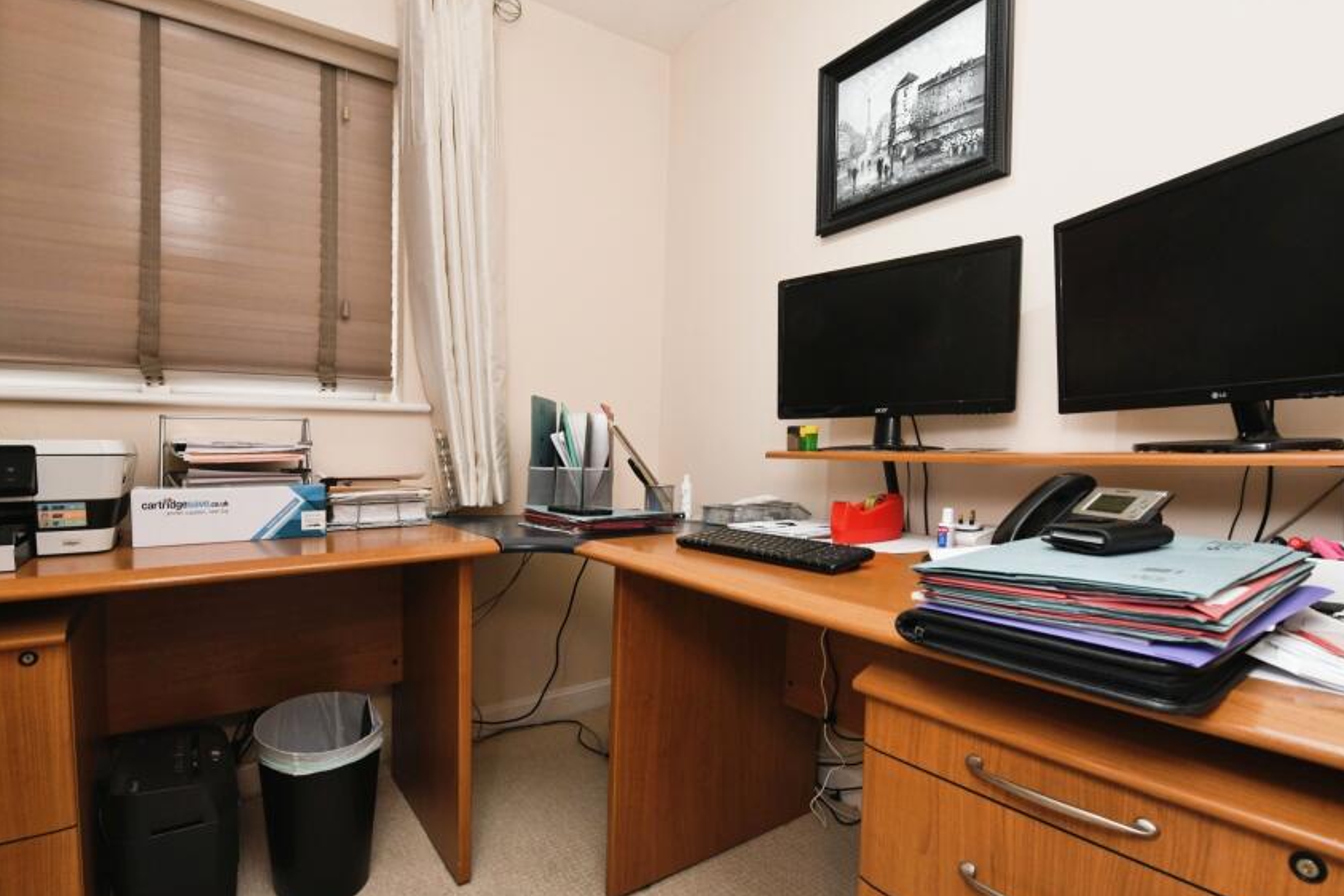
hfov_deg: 93.3
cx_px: 658
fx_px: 635
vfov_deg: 70.4
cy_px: 434
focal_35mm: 17
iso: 800
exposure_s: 1/60
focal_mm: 14
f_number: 10
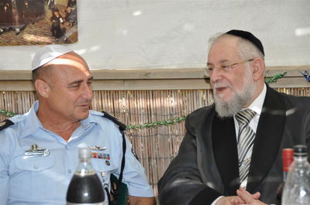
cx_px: 155
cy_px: 102
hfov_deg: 16.7
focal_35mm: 123
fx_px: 1057
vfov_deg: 11.1
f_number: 5
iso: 500
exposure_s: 1/60
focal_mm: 82
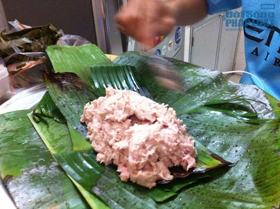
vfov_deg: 40.6
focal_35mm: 35
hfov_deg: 52.7
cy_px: 104
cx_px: 140
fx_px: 283
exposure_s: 1/15
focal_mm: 3.85
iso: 800
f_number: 2.8
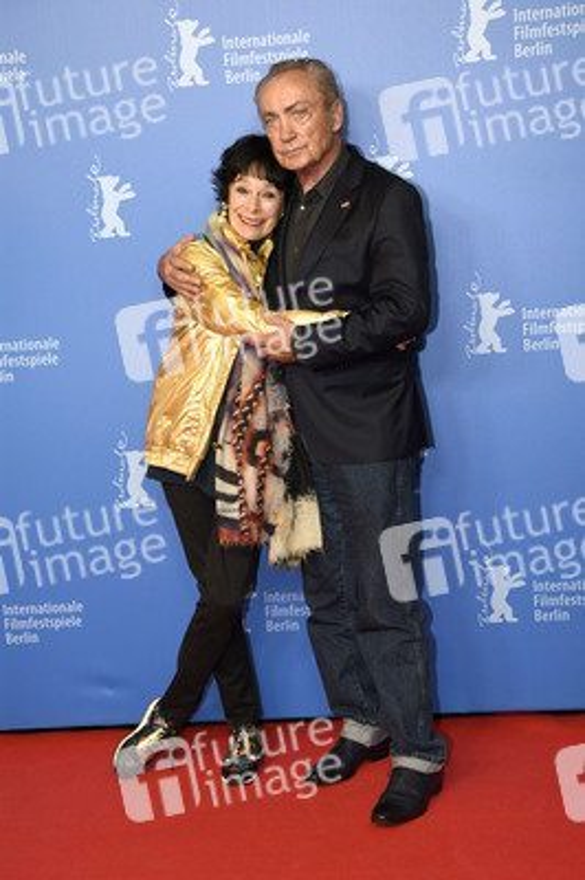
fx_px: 1367
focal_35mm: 56
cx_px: 292
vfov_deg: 35.7
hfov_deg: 24.2
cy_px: 440
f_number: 4.5
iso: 1000
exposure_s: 1/400
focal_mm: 56
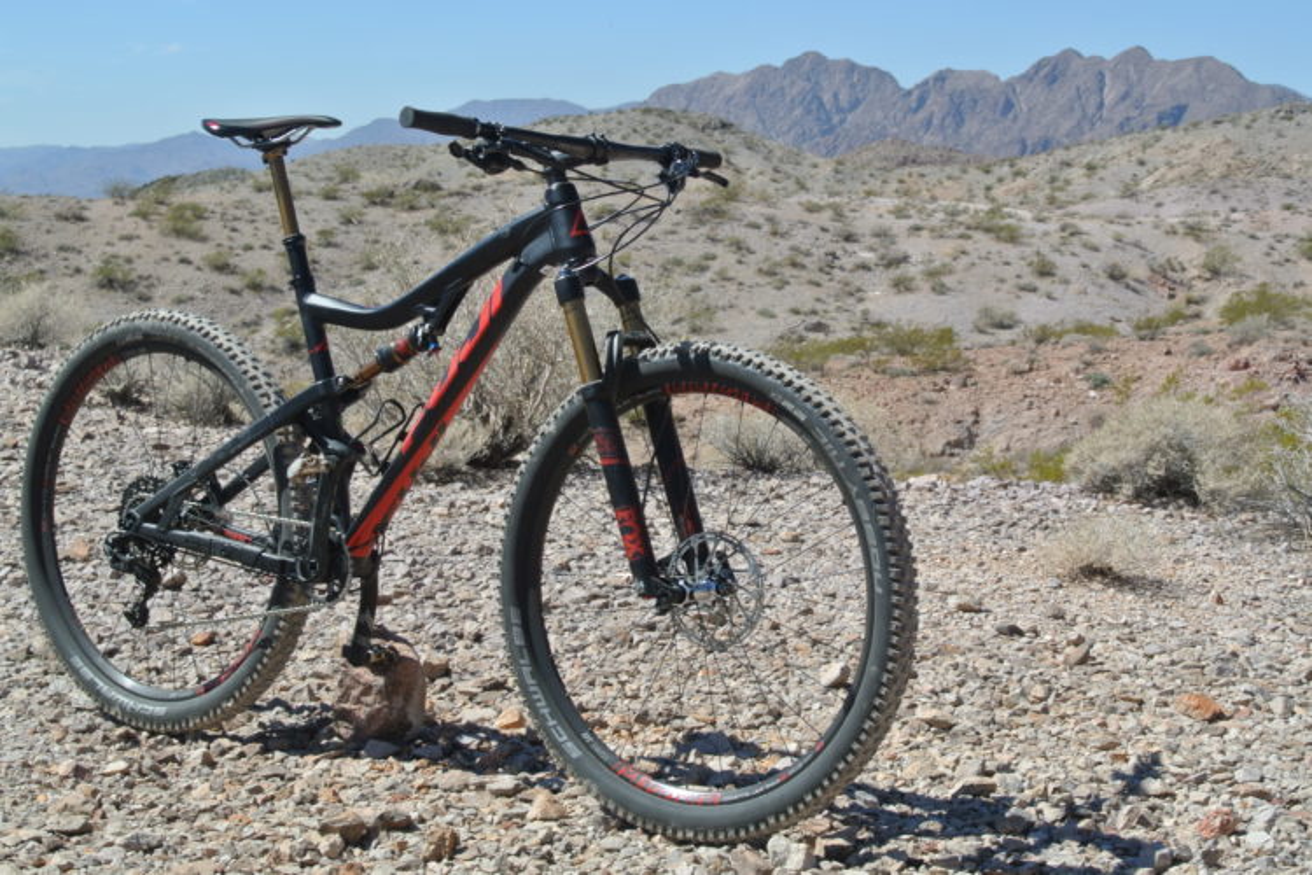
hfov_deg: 28.1
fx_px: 2624
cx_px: 656
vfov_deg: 18.9
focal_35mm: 72
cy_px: 438
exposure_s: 1/200
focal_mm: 26.7
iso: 100
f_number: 9
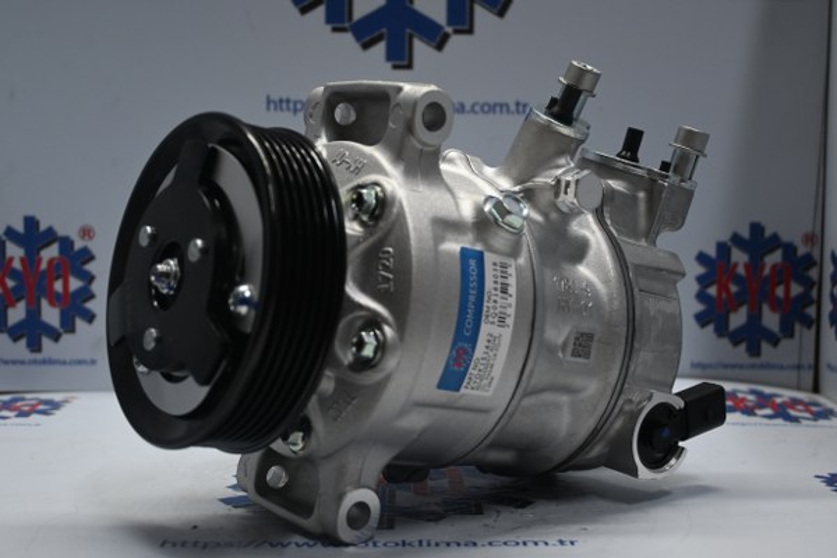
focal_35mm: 52
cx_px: 418
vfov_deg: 25.8
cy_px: 279
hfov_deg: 37.9
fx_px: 1221
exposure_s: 1/60
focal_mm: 35
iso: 560
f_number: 5.3
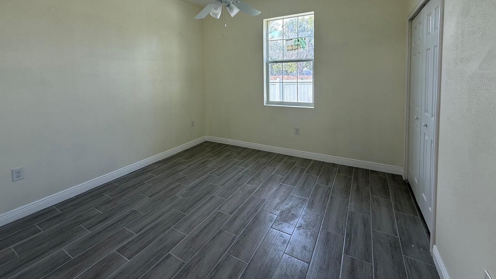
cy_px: 86
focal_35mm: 16
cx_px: 249
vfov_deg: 64.8
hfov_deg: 99.4
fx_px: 210
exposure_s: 1/102
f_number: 2.2
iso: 64
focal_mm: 2.22
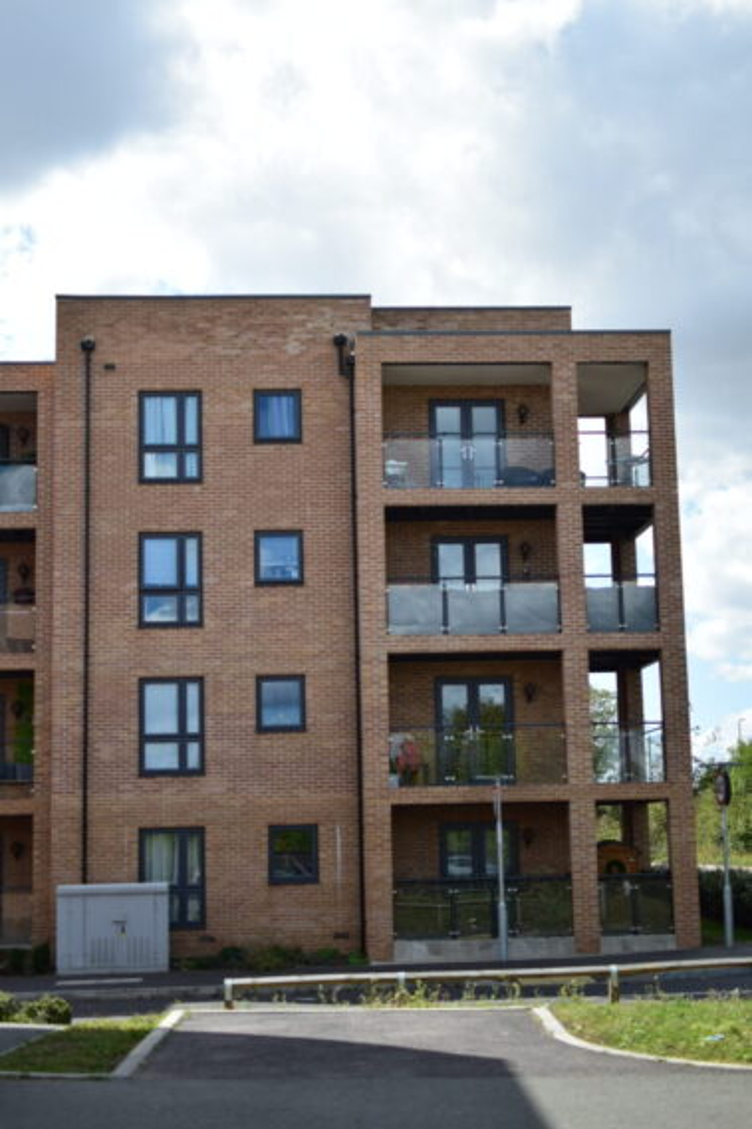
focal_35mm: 52
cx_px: 376
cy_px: 564
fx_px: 1646
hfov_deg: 25.7
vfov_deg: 37.9
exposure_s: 1/4000
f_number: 1.8
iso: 160
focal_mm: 35
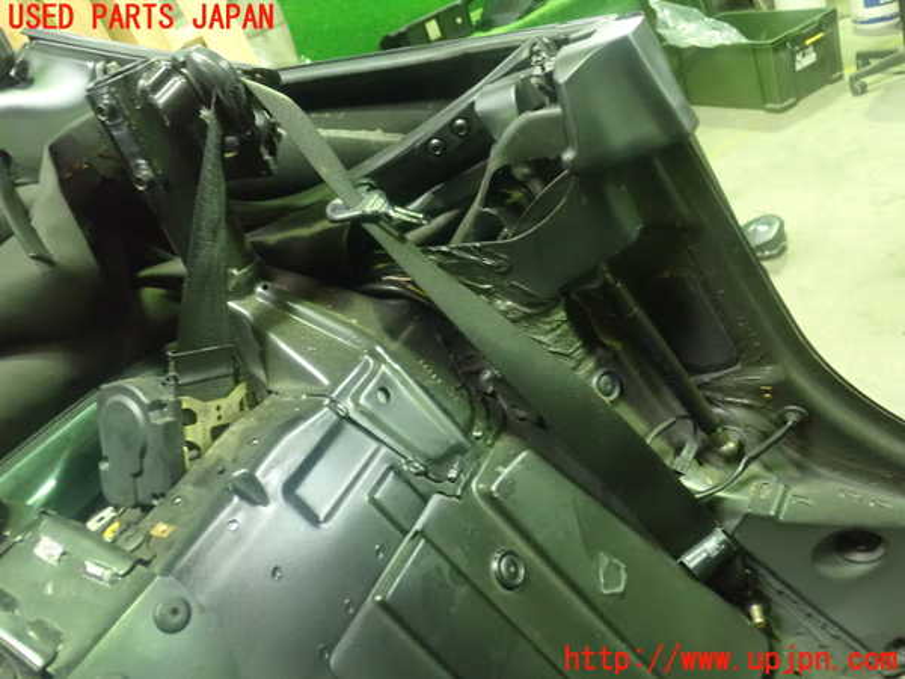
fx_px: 784
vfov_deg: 46.8
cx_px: 452
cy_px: 340
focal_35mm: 30
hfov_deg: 60.0
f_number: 2.3
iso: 1600
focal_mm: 5.5
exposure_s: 1/30
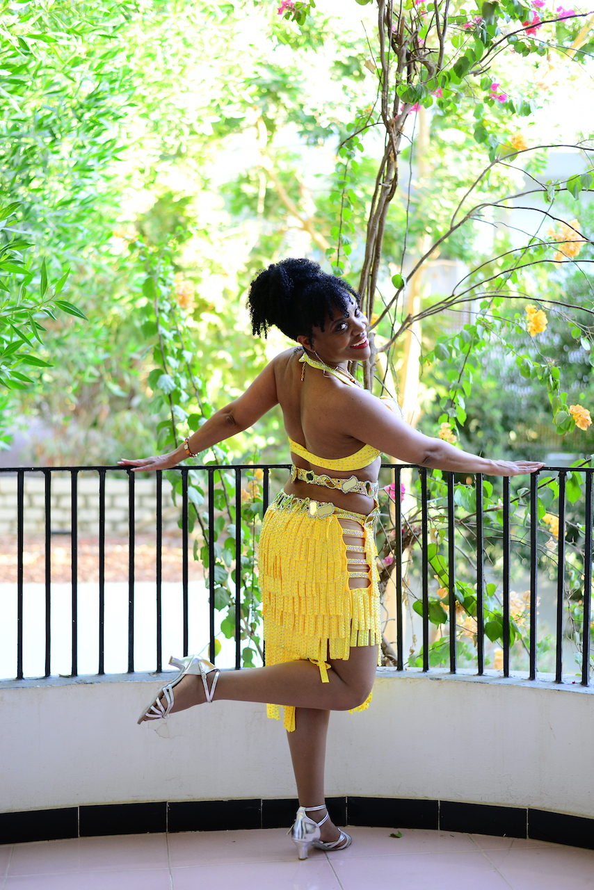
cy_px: 445
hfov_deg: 27.0
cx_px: 297
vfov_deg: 39.6
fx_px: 1237
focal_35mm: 50
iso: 400
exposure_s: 1/160
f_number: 2.2
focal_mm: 50
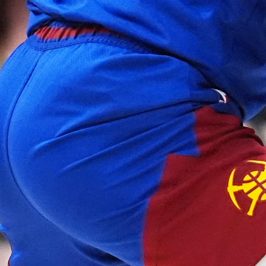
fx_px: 20883
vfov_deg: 0.7
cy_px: -80
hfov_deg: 0.7
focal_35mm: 2402
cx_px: 624
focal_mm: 400
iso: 5000
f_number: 3.2
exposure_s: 1/2000
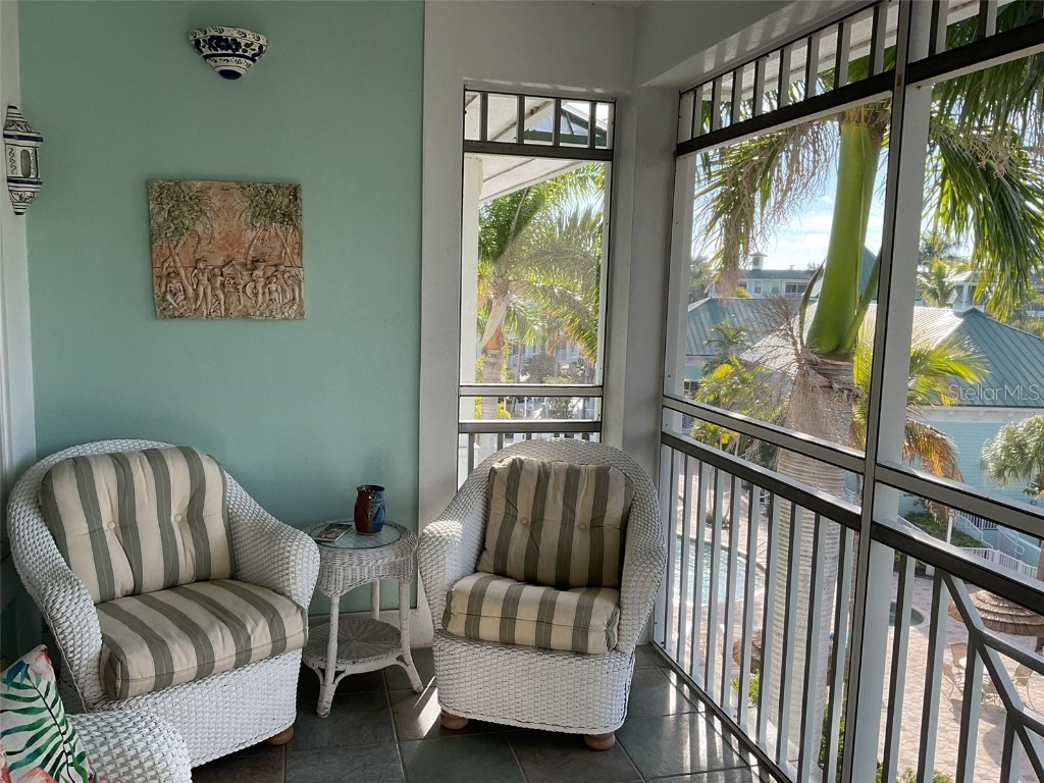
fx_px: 875
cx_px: 522
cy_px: 392
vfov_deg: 48.2
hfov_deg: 61.7
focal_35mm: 29
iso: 16
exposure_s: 1/260
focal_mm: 3
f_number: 1.8
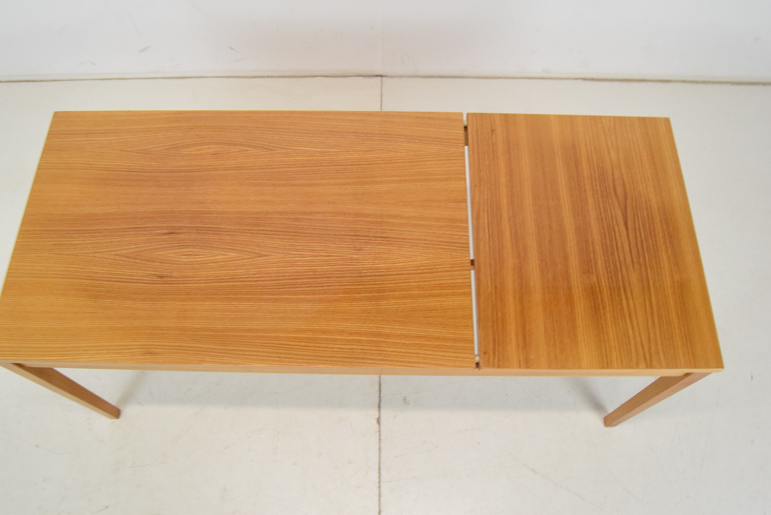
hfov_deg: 64.5
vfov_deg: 45.7
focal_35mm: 28
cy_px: 258
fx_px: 611
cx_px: 386
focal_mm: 19
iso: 1600
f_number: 7.1
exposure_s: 1/200
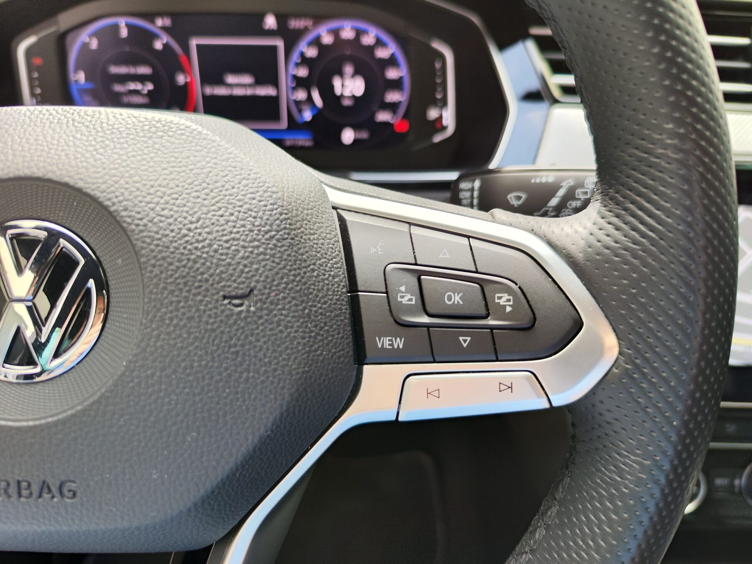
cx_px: 376
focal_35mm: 23
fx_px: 500
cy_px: 282
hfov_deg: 73.9
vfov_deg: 58.9
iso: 67
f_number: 1.69
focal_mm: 7.01
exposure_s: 1/100
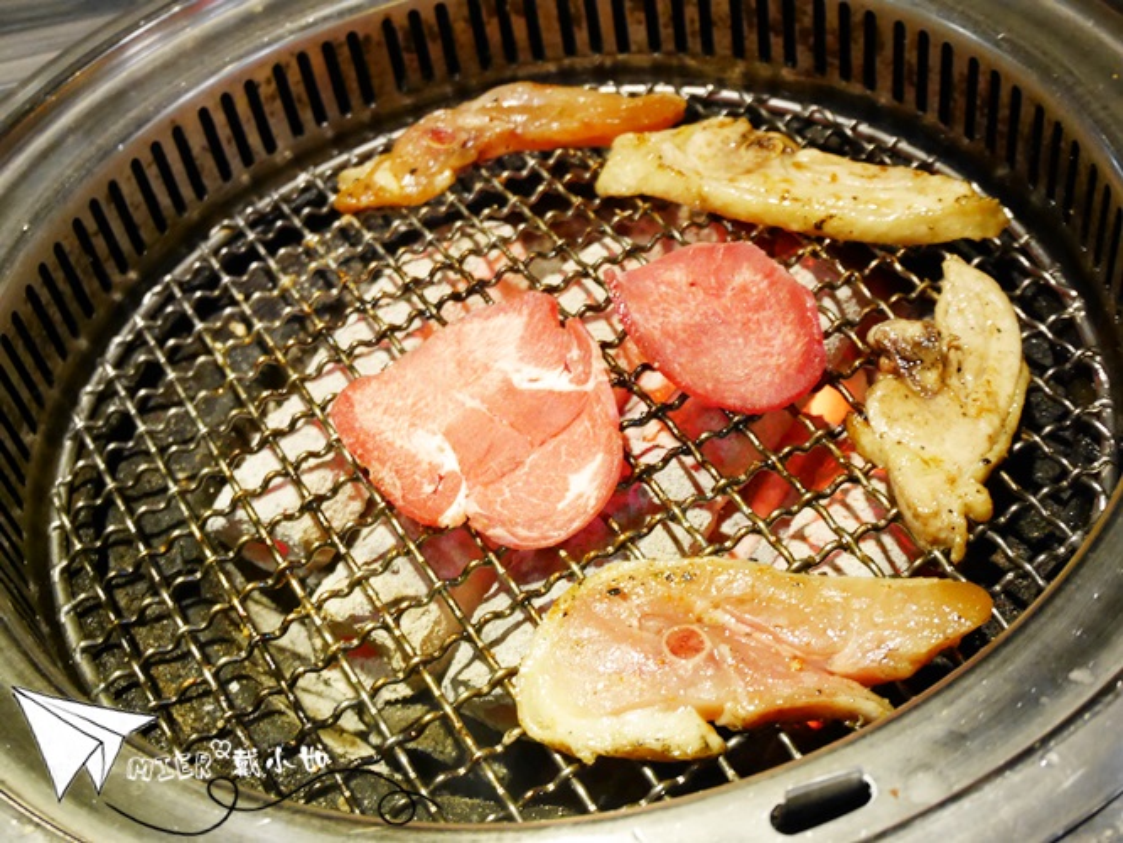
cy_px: 422
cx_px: 562
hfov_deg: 41.2
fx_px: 1493
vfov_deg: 31.5
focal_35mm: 46
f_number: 4.9
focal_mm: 23
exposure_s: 1/13
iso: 3200
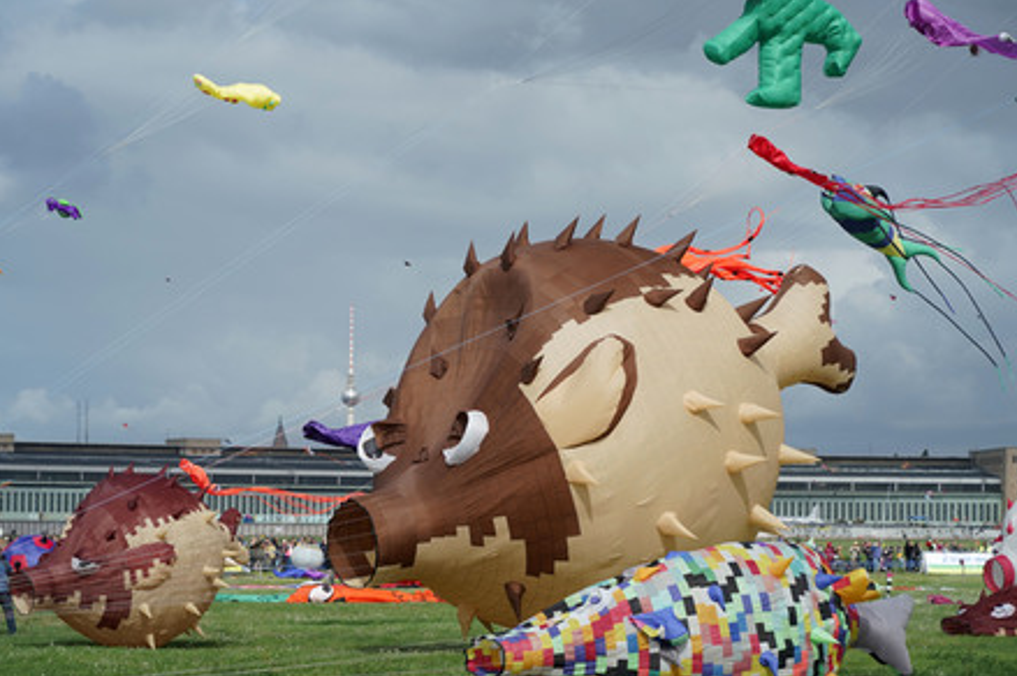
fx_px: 3190
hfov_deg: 18.1
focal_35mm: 113
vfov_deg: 12.1
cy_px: 345
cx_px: 502
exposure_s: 1/800
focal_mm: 110
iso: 640
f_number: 8
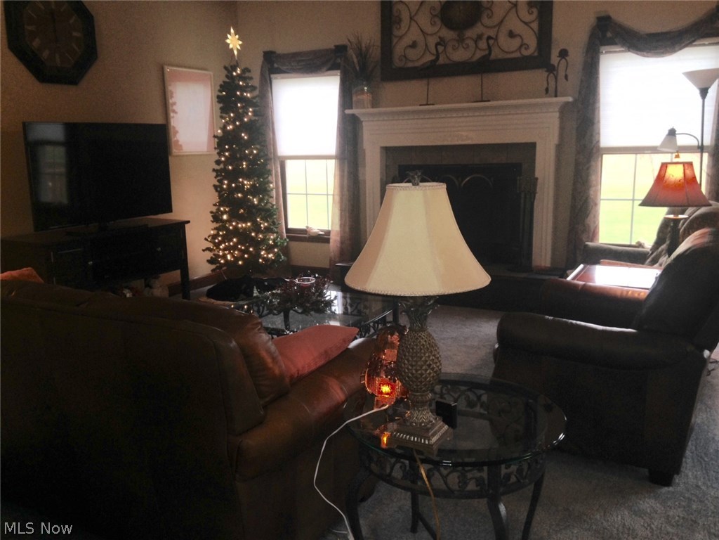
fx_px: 685
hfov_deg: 55.4
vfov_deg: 42.9
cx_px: 360
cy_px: 270
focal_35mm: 33
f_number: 2.4
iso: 64
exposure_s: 1/20
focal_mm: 4.12
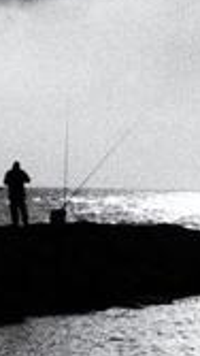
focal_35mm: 248
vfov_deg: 8.5
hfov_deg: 4.9
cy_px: 539
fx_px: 2337
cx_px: 243
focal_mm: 43.9
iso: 200
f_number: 5
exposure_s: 1/2000
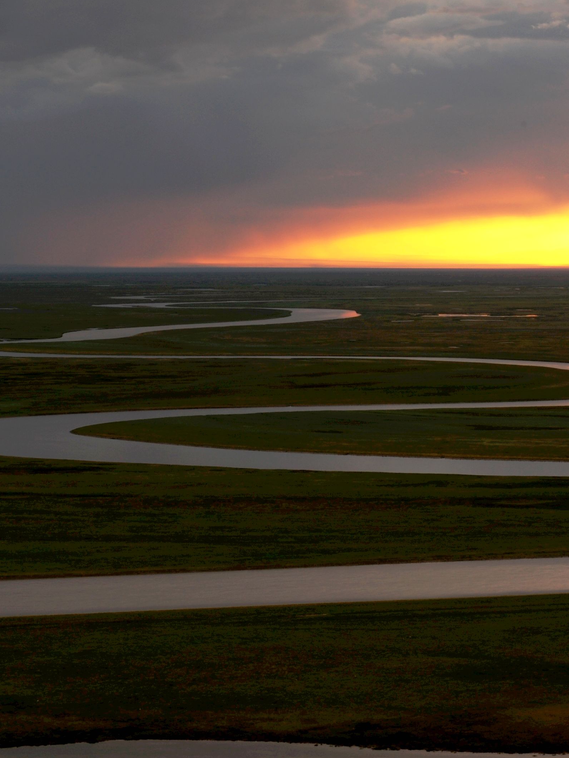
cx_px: 366
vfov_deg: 14.6
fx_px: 2960
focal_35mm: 135
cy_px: 375
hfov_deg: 11.0
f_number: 20
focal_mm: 70
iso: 200
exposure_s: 1/20
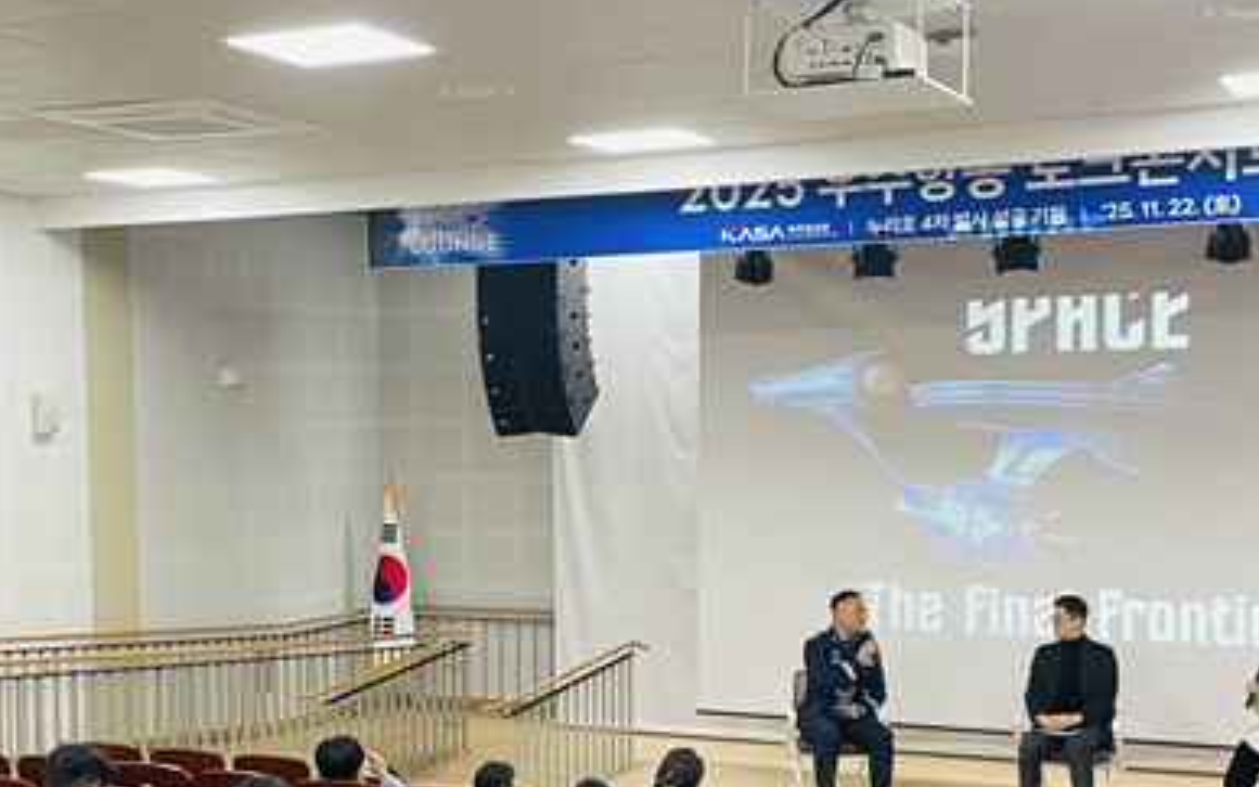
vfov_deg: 22.6
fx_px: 1956
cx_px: 436
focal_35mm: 57
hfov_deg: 35.4
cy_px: 576
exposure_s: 1/60
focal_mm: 4.2
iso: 100
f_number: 1.6
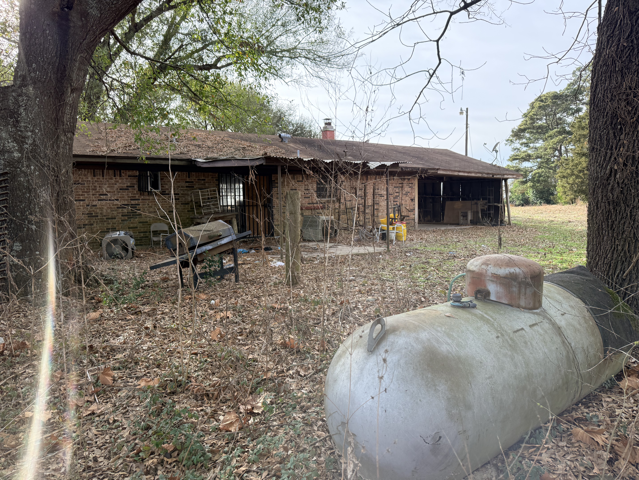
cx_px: 320
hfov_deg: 71.6
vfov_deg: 56.8
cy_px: 240
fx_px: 443
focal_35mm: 24
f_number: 1.78
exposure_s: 1/1192
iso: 100
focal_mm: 6.76
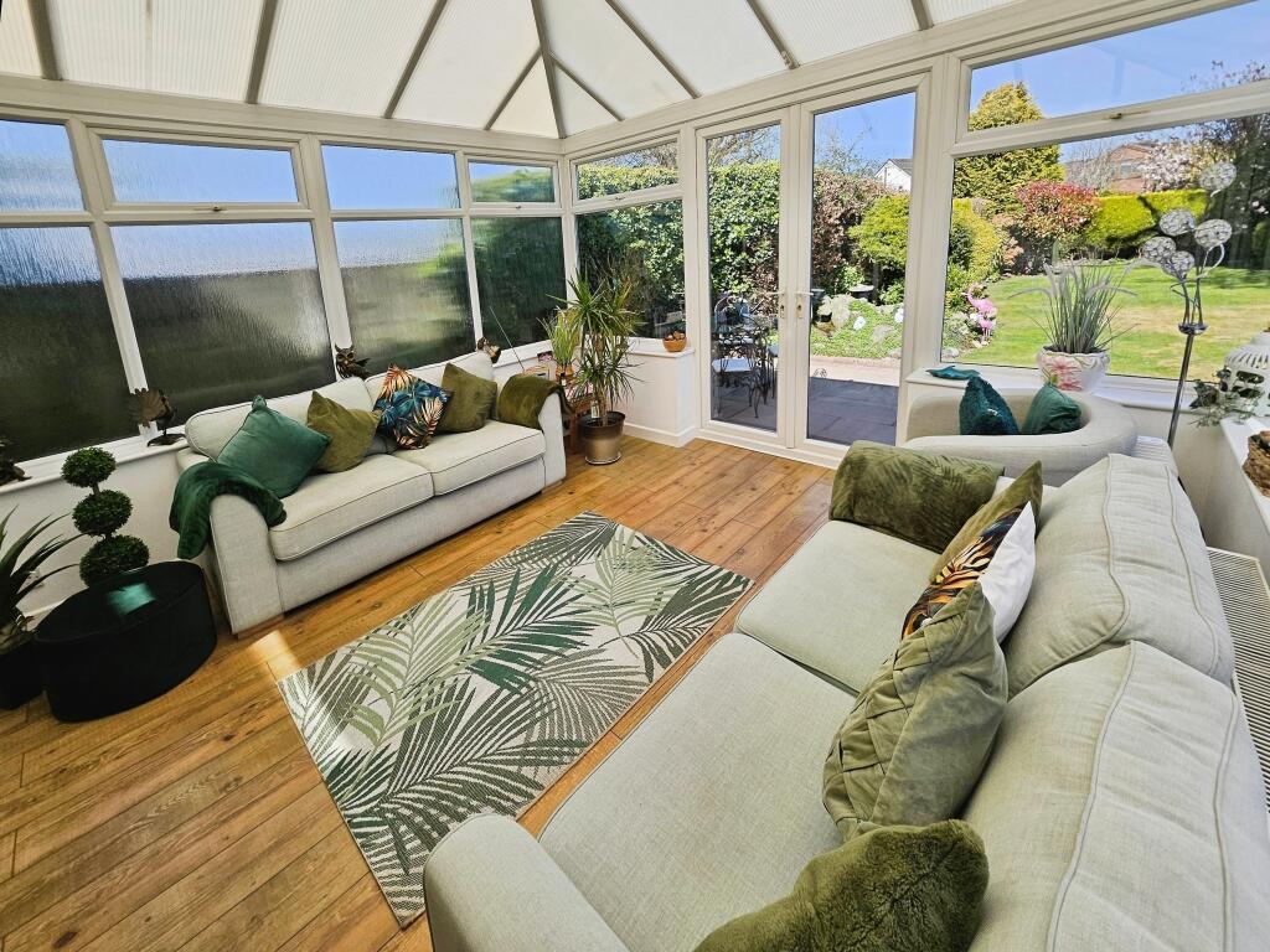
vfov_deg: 89.9
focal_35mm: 13
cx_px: 635
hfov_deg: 106.2
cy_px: 476
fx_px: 477
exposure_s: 1/611
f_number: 2.2
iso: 32
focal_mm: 1.7
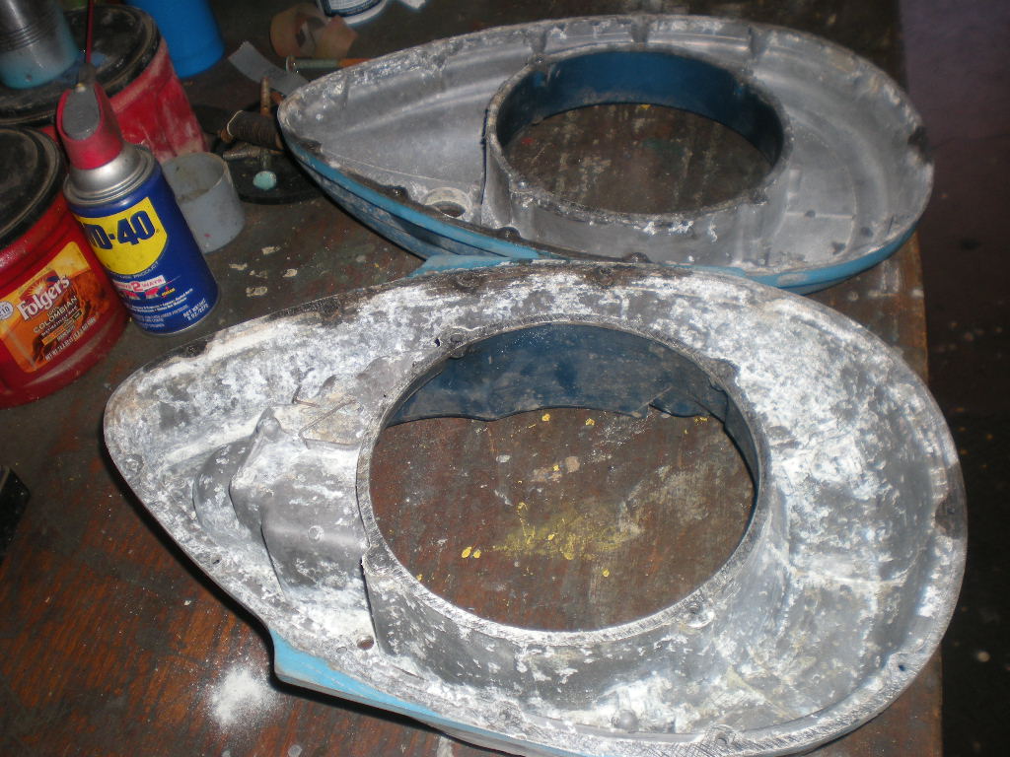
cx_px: 505
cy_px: 378
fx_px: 1109
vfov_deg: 37.7
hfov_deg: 49.0
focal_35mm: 38
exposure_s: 1/60
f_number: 3.1
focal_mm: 6.3
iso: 64
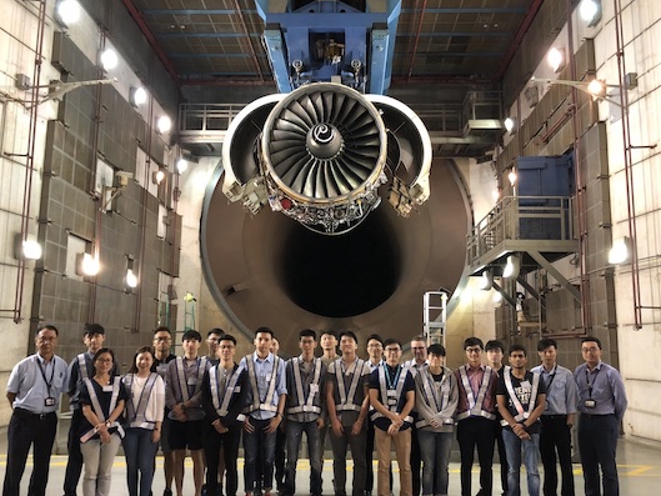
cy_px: 256
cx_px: 329
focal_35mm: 32
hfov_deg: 56.8
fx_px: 611
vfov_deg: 44.2
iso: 100
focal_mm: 4
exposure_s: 1/13
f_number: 1.8
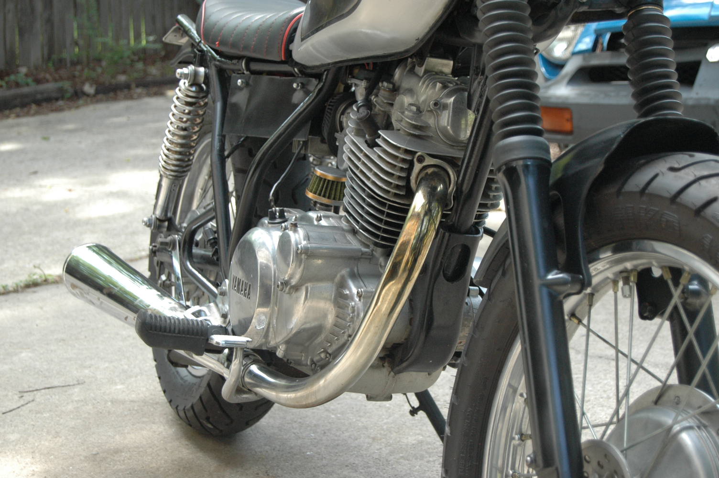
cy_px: 239
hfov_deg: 29.3
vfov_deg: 19.7
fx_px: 1377
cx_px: 360
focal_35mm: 69
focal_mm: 46
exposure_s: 1/200
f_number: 7.1
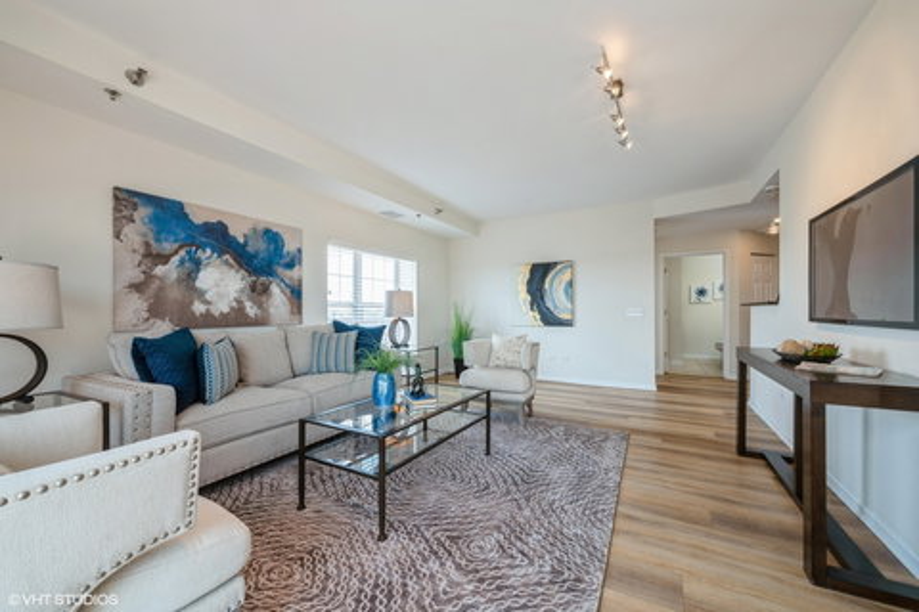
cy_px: 306
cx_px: 460
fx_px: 357
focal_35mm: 14
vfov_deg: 81.2
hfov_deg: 104.3
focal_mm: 14
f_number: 9.5
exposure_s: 1/15
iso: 200
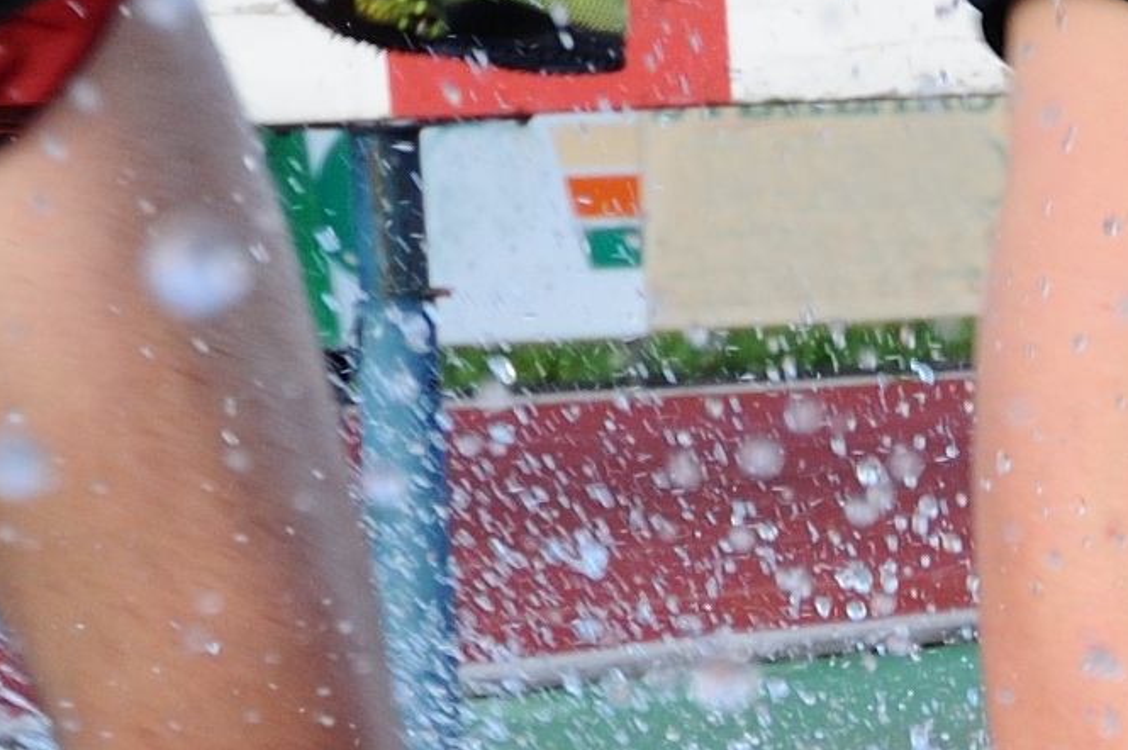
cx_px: 1340
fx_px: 7262
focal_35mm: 232
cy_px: 1539
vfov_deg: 5.8
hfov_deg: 8.8
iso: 200
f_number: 4.8
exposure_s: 1/350
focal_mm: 24
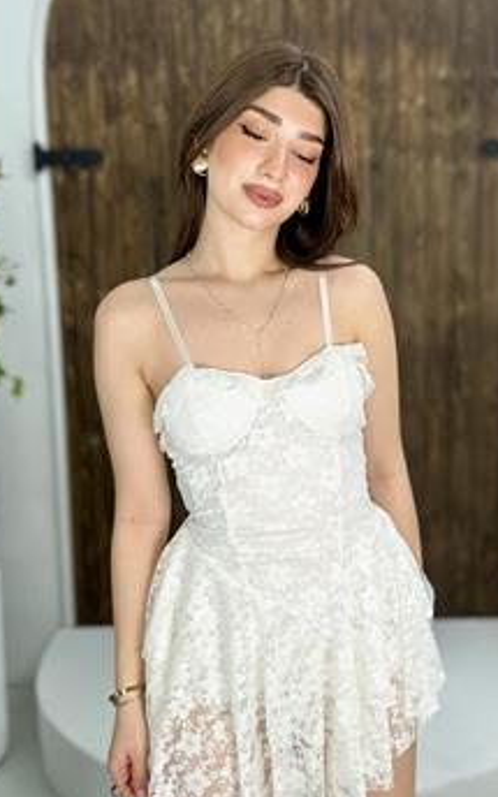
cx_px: 278
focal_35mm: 37
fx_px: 803
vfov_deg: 52.7
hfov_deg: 34.4
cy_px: 417
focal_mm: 2.69
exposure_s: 1/100
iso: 25
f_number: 1.9
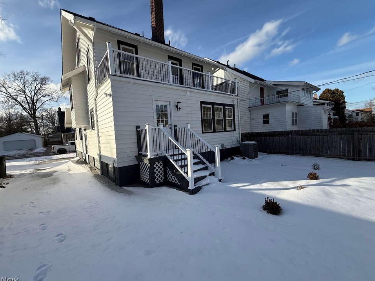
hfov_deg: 98.1
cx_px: 180
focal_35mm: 15
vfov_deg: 81.7
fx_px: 162
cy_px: 138
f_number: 2.2
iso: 50
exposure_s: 1/1745
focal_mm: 2.22
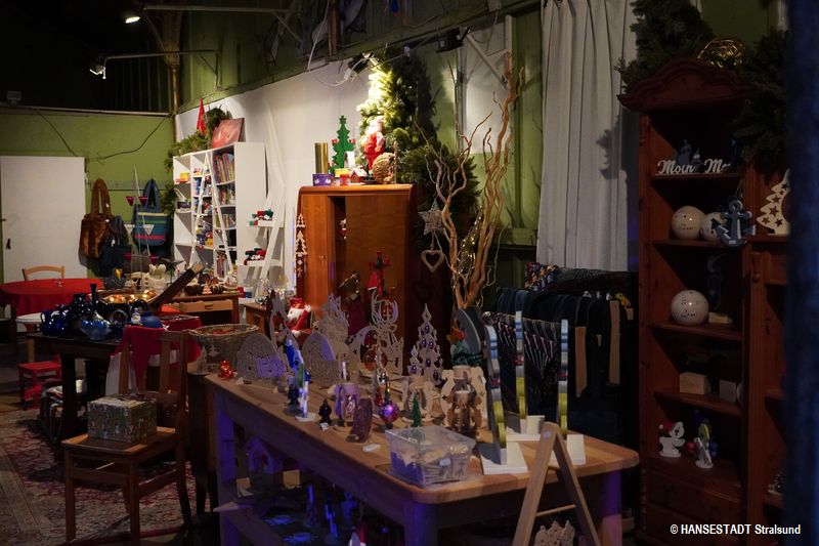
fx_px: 1058
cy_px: 273
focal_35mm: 46
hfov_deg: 42.3
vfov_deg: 28.9
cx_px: 410
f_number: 4.5
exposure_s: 1/160
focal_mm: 31
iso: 6400
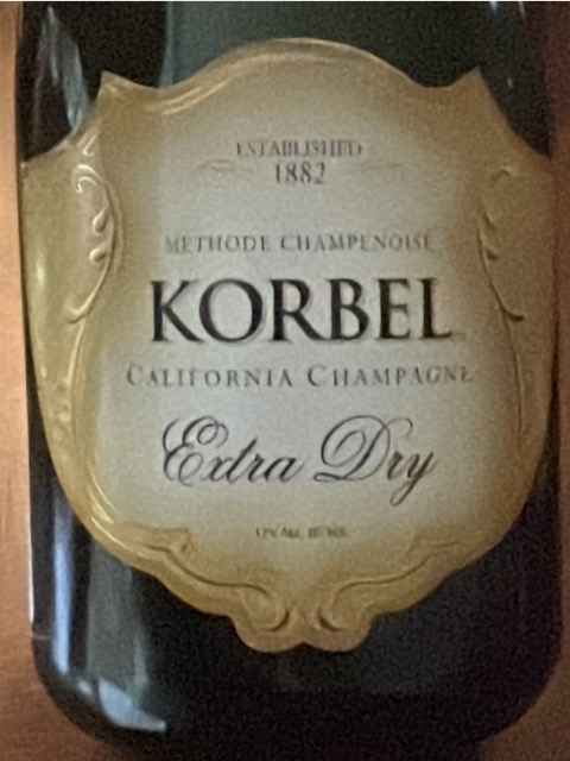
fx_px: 659
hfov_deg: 46.8
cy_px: 380
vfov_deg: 60.0
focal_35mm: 30
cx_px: 285
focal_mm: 1.54
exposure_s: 1/40
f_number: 2.4
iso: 2500
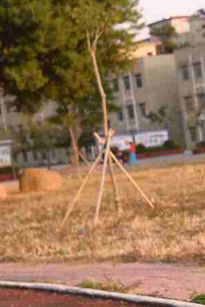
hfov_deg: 9.3
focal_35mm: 140
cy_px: 136
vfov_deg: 14.7
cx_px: 390
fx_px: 1196
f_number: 5.6
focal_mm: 35
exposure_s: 1/160
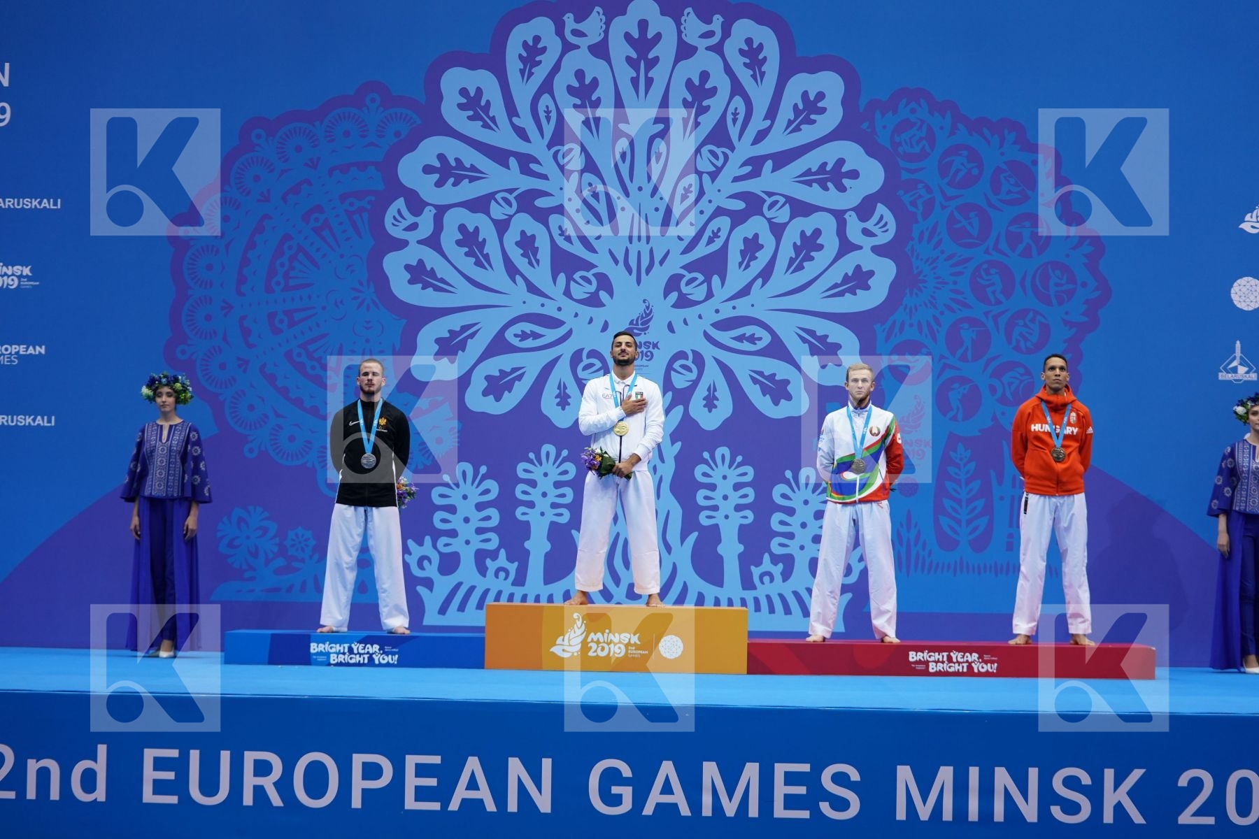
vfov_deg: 16.1
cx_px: 630
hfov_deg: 23.9
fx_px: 2972
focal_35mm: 85
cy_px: 420
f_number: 2.8
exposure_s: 1/1000
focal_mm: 85
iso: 1250
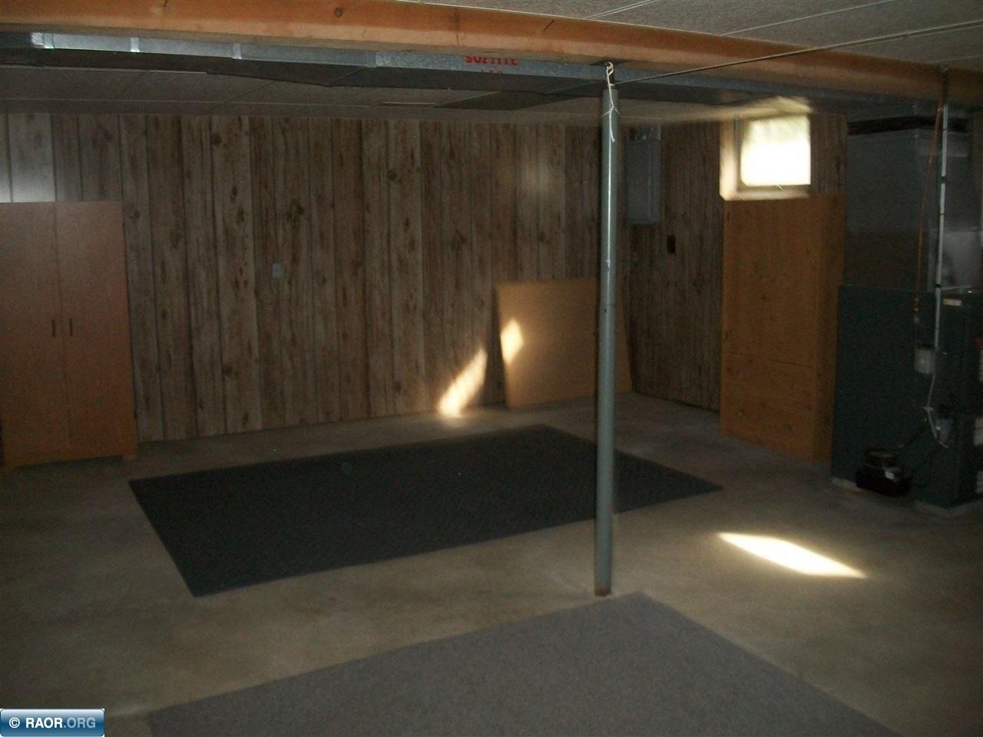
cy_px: 368
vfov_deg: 44.2
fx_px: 909
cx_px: 492
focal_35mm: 32
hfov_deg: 56.8
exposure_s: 1/60
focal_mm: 5.7
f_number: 2.9
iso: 240
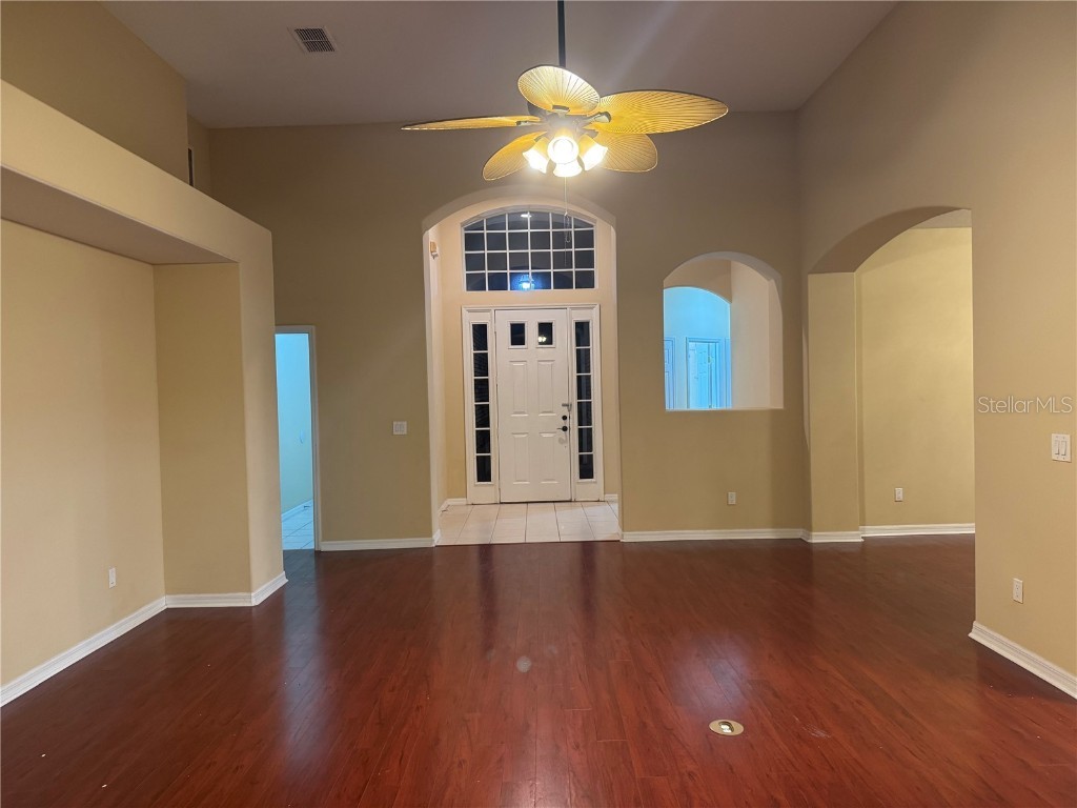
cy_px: 404
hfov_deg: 71.6
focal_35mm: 24
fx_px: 747
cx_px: 538
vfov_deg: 56.8
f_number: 1.78
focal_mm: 6.76
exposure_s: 1/60
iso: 320
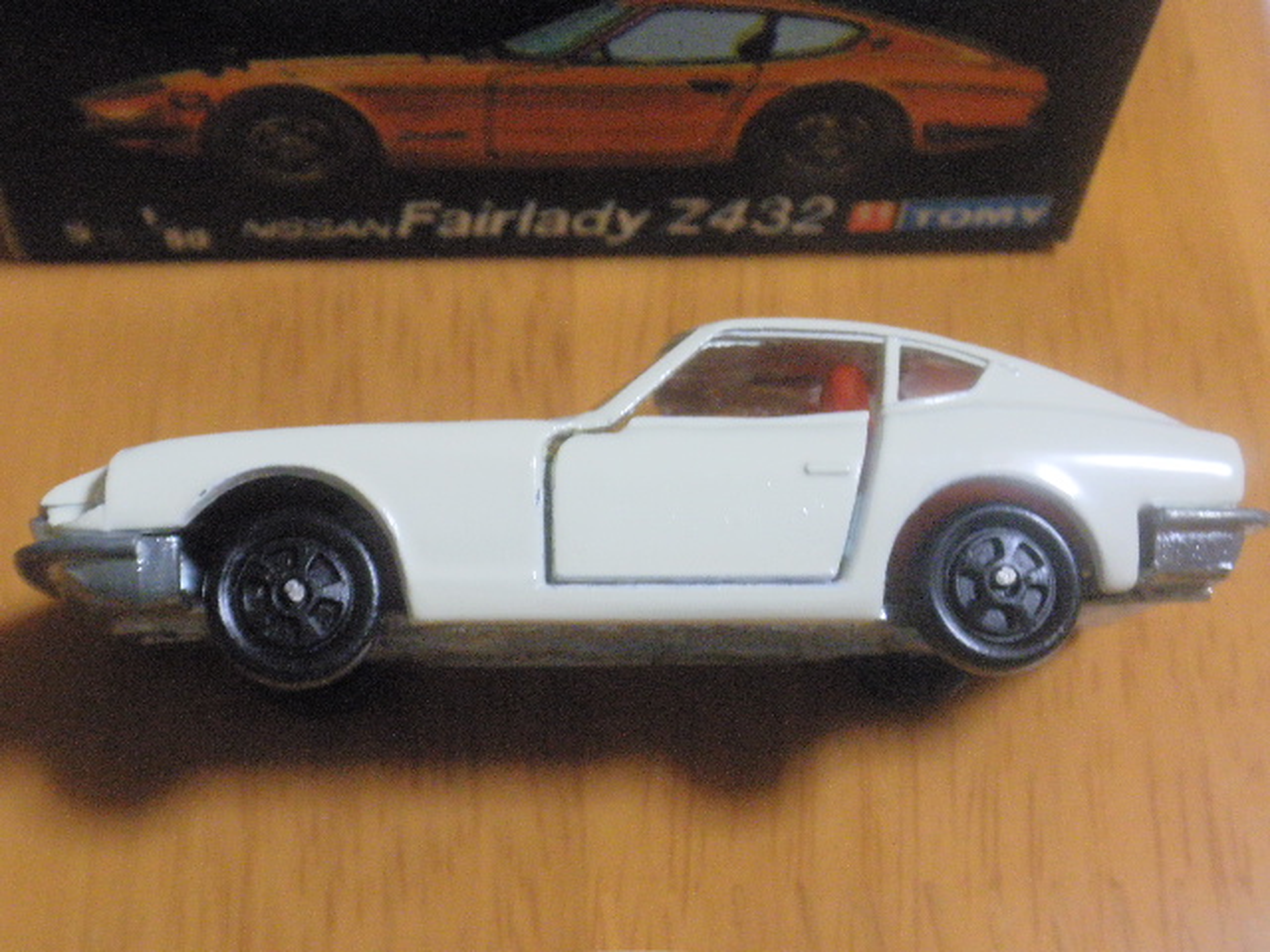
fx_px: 1908
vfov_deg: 28.0
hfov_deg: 36.8
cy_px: 476
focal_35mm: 52
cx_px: 635
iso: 200
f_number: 4.3
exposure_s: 1/13
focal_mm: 9.1
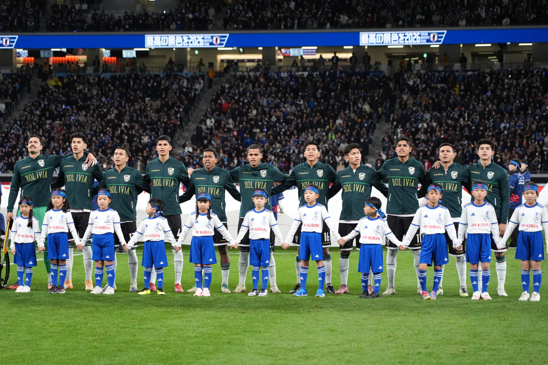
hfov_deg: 19.6
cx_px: 274
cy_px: 182
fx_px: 1583
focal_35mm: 104
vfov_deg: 13.2
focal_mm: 104
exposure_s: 1/1250
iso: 4000
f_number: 4
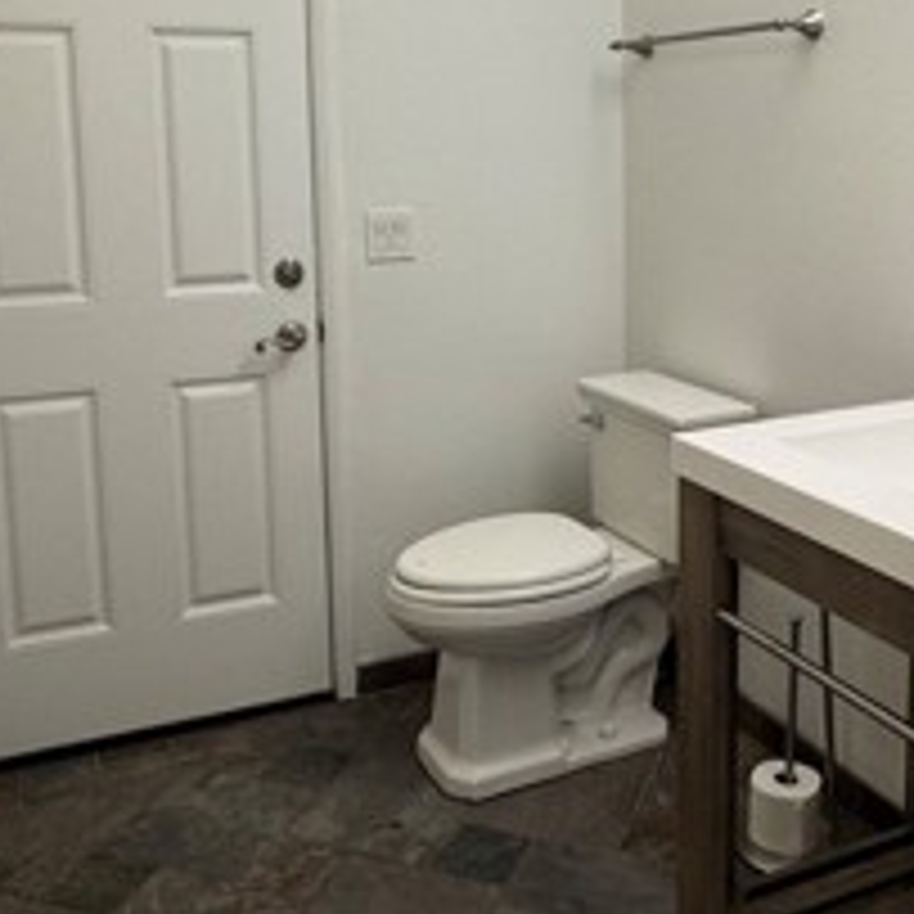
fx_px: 1165
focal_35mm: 39
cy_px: 306
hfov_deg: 42.8
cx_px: 513
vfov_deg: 42.3
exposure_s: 1/60
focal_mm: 2.22
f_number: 2.2
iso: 160
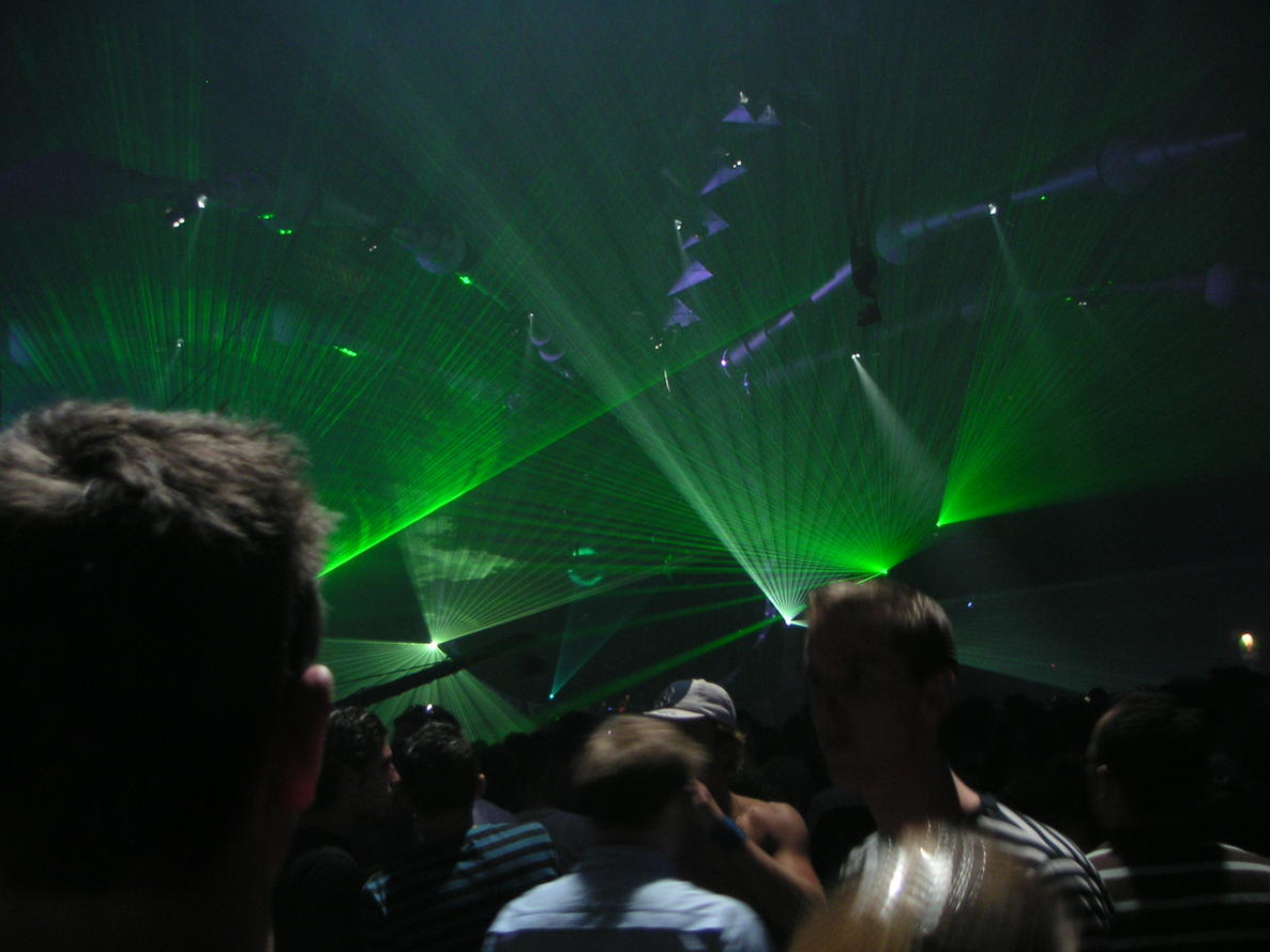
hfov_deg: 45.7
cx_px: 599
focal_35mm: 41
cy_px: 502
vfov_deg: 35.1
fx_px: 1505
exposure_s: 1/6
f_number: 2.8
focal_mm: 6
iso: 100
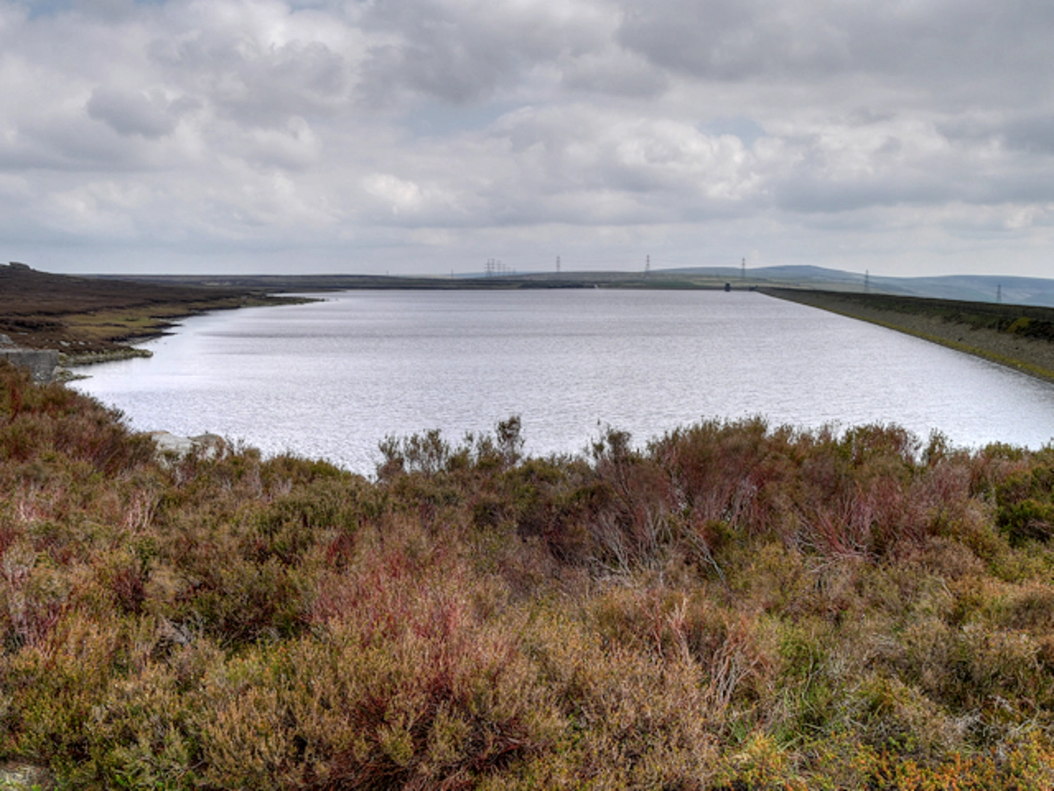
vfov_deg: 41.8
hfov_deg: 54.0
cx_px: 527
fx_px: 1035
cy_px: 396
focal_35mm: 34
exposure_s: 1/200
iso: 200
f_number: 7.1
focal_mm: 17
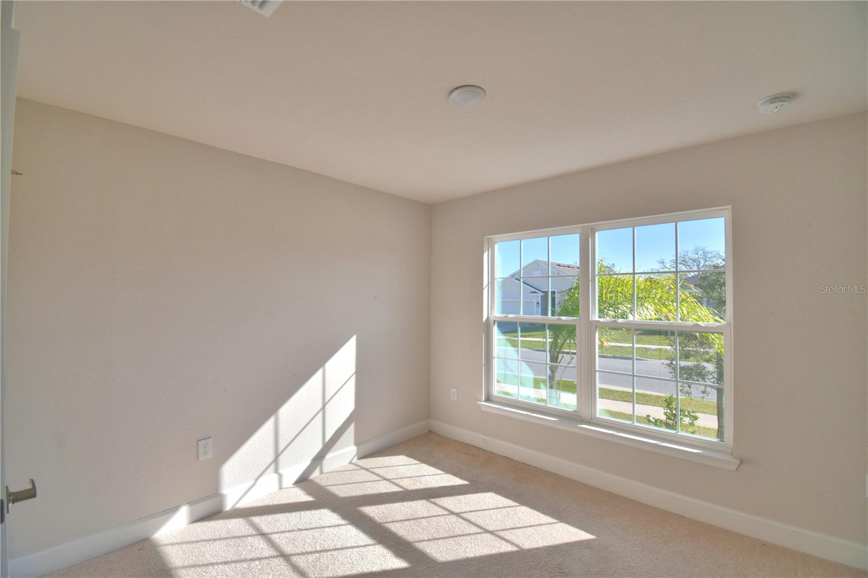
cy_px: 289
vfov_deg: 77.3
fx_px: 362
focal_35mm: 15
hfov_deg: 100.4
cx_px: 434
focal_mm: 10
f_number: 4.5
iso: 100
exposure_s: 1/640
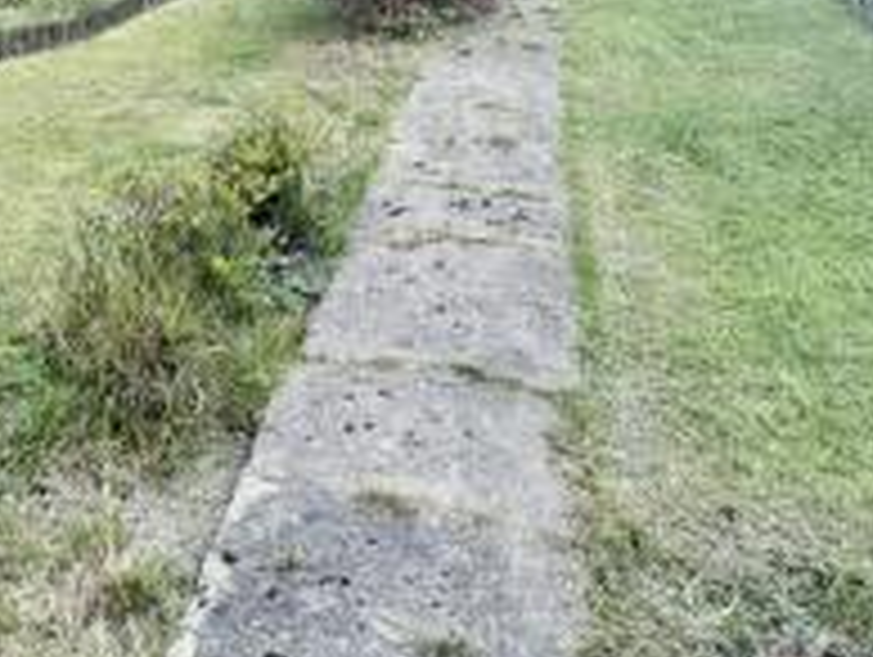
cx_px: 178
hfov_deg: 42.8
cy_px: 88
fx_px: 1061
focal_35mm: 42
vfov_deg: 33.0
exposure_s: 1/149
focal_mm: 2.22
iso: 40
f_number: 2.2
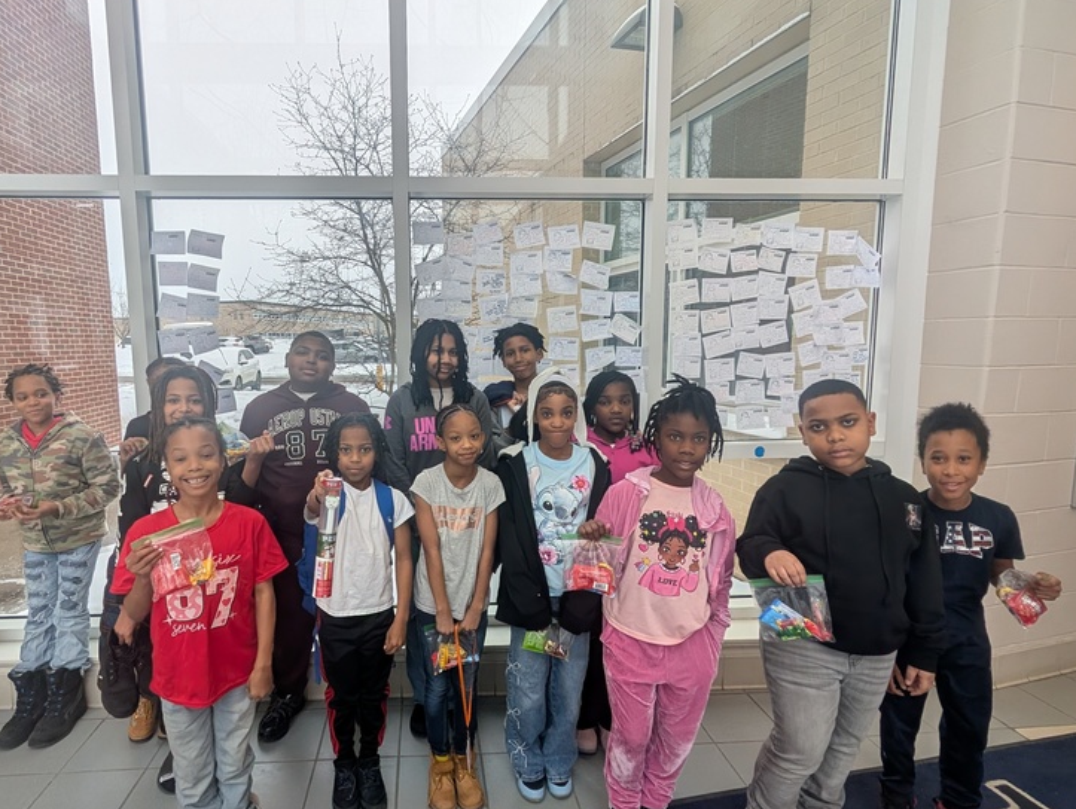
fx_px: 529
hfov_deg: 90.1
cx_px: 448
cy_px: 410
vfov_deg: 74.8
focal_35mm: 17
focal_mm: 2.02
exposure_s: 1/265
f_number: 1.7
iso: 42
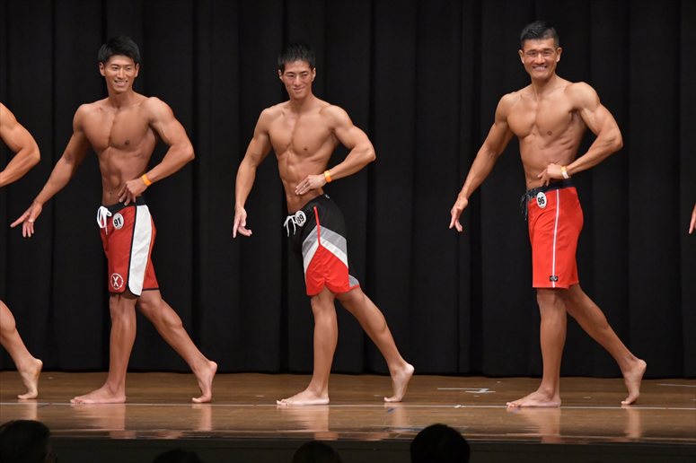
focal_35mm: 202
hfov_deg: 10.2
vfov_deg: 6.8
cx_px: 348
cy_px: 232
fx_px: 3903
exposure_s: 1/400
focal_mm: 135
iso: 6400
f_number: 5.6
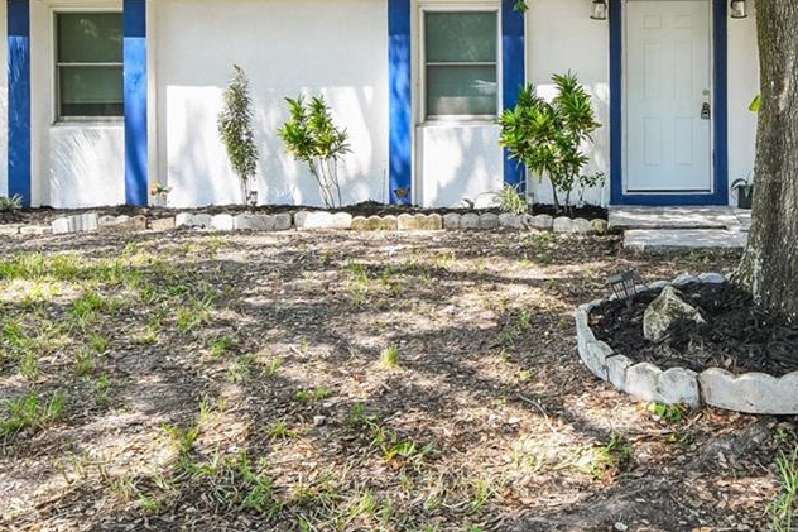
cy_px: 145
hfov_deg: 48.5
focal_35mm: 38
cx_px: 610
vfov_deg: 34.4
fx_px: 842
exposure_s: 1/15
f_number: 7.1
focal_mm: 10
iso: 100
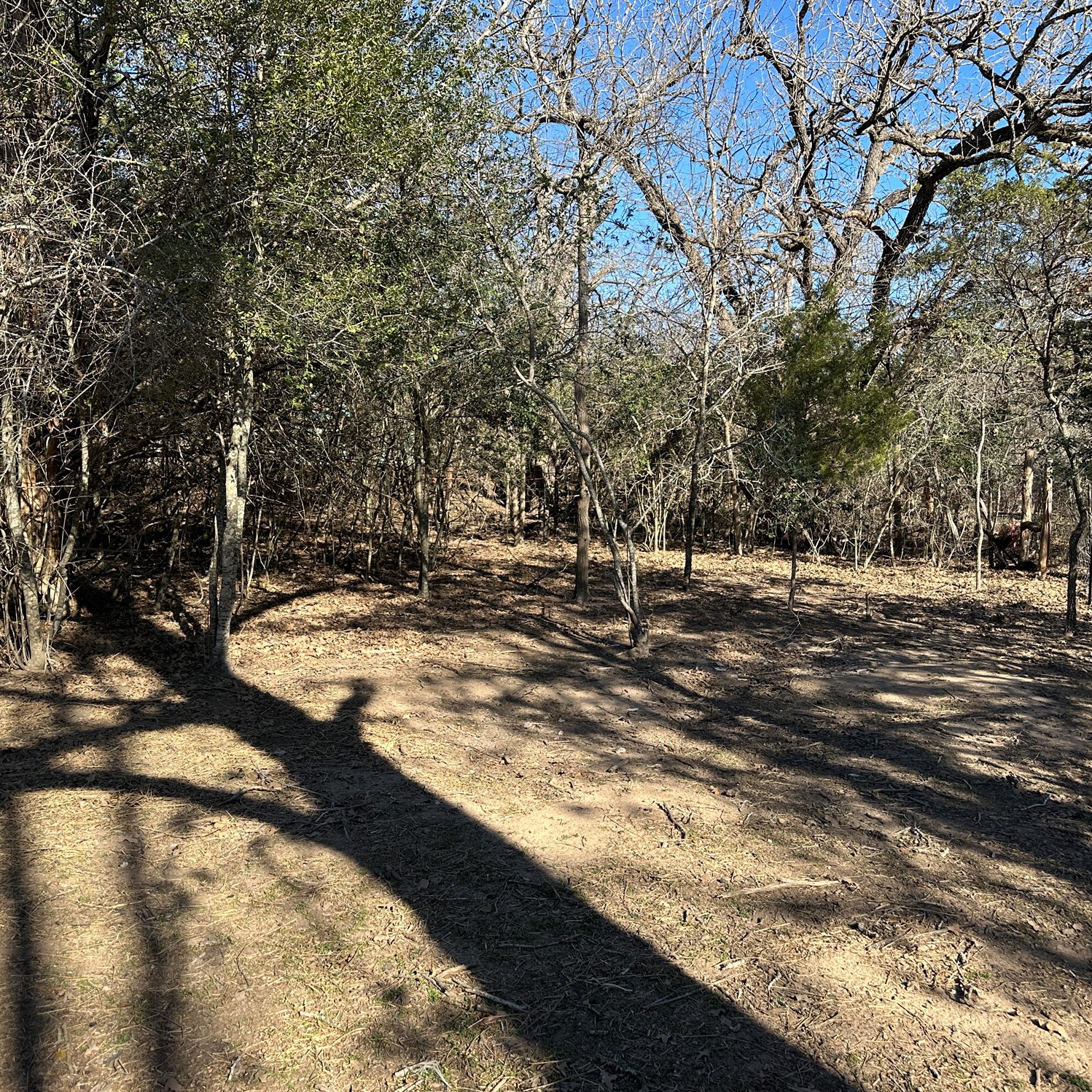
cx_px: 537
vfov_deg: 55.6
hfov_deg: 55.6
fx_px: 1035
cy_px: 542
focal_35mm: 29
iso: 80
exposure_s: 1/1495
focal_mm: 6.86
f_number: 1.78
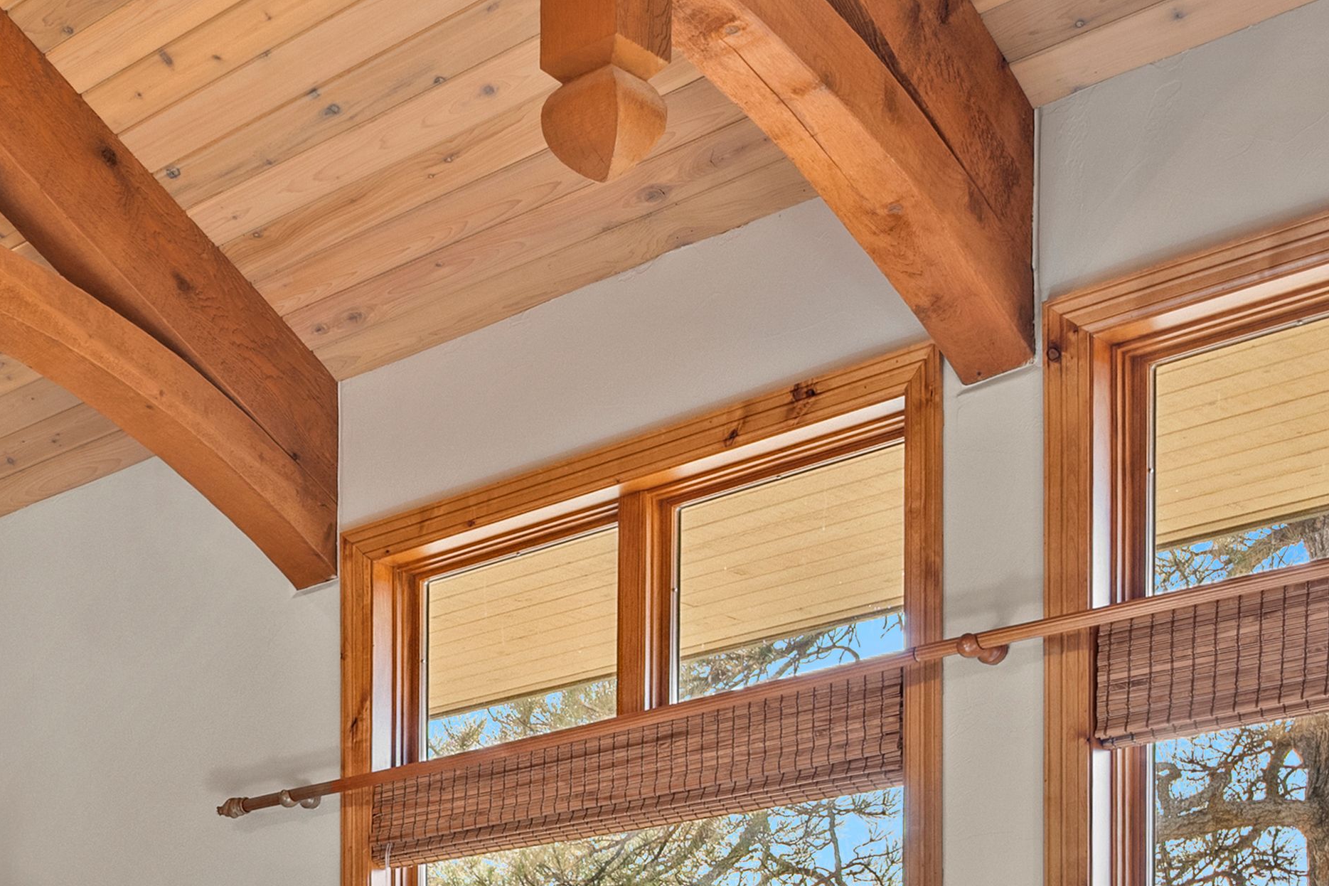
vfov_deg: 19.7
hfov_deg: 30.3
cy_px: 1273
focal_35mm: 61
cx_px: -42
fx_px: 2252
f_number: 7.1
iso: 400
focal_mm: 19
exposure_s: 1/5
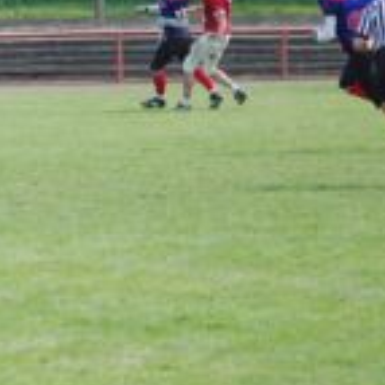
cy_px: 121
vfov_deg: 5.6
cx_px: -192
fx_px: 3951
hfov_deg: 5.5
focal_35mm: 314
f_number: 4
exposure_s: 1/1000
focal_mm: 78
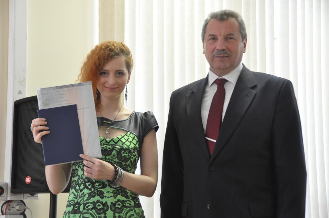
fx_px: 712
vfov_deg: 17.4
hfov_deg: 26.0
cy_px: 109
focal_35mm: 78
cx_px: 164
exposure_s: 1/25
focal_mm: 52
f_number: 4.8
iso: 1000
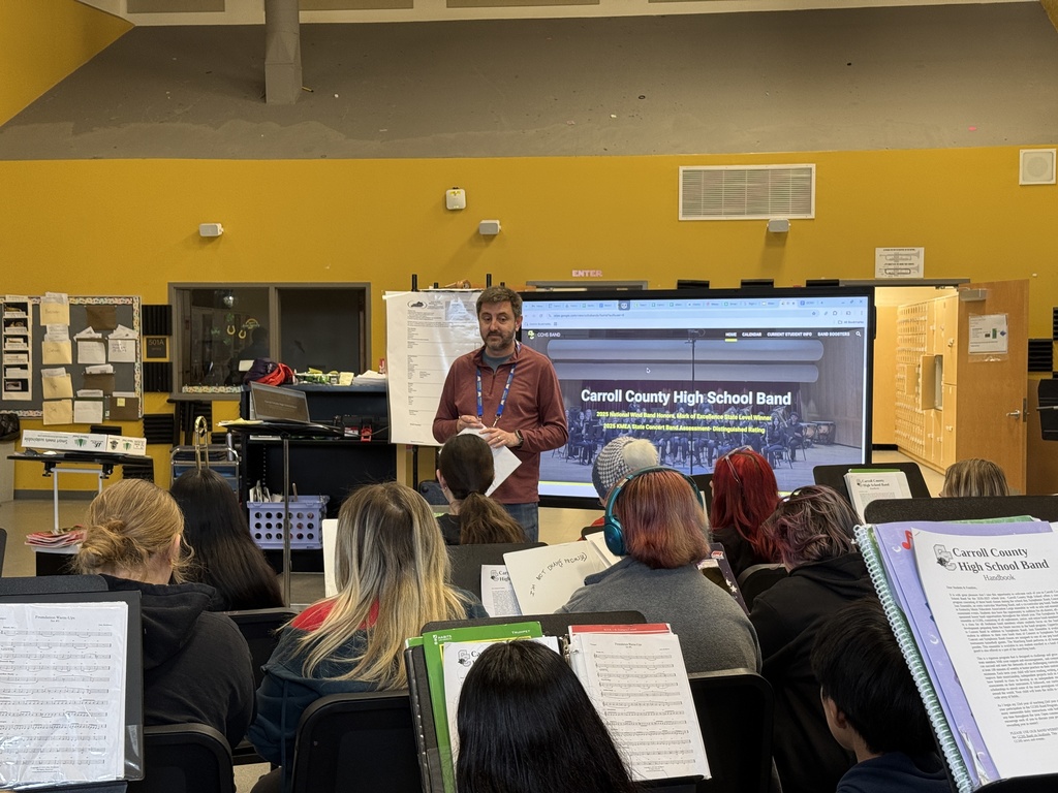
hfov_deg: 39.7
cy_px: 396
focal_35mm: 48
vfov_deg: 30.3
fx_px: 1467
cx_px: 529
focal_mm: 6.76
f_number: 1.78
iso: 100
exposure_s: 1/53
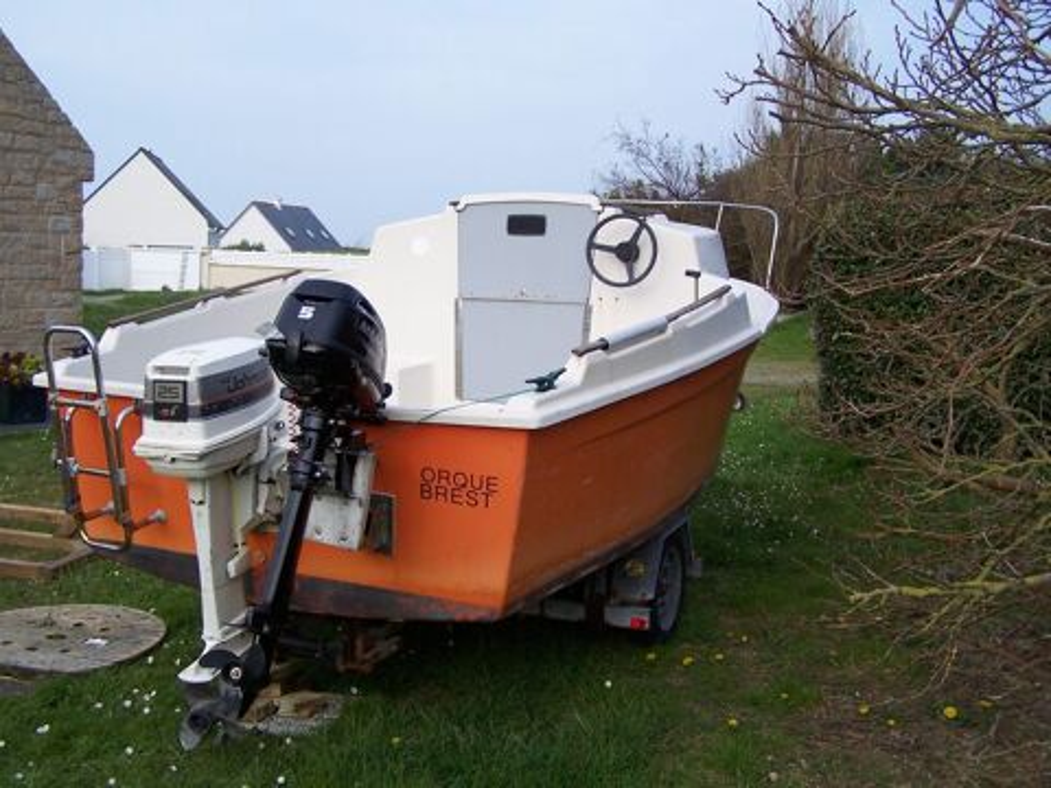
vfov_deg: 37.7
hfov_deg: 49.0
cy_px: 394
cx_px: 526
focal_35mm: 38
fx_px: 1154
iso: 80
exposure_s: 1/500
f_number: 2.8
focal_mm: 6.3
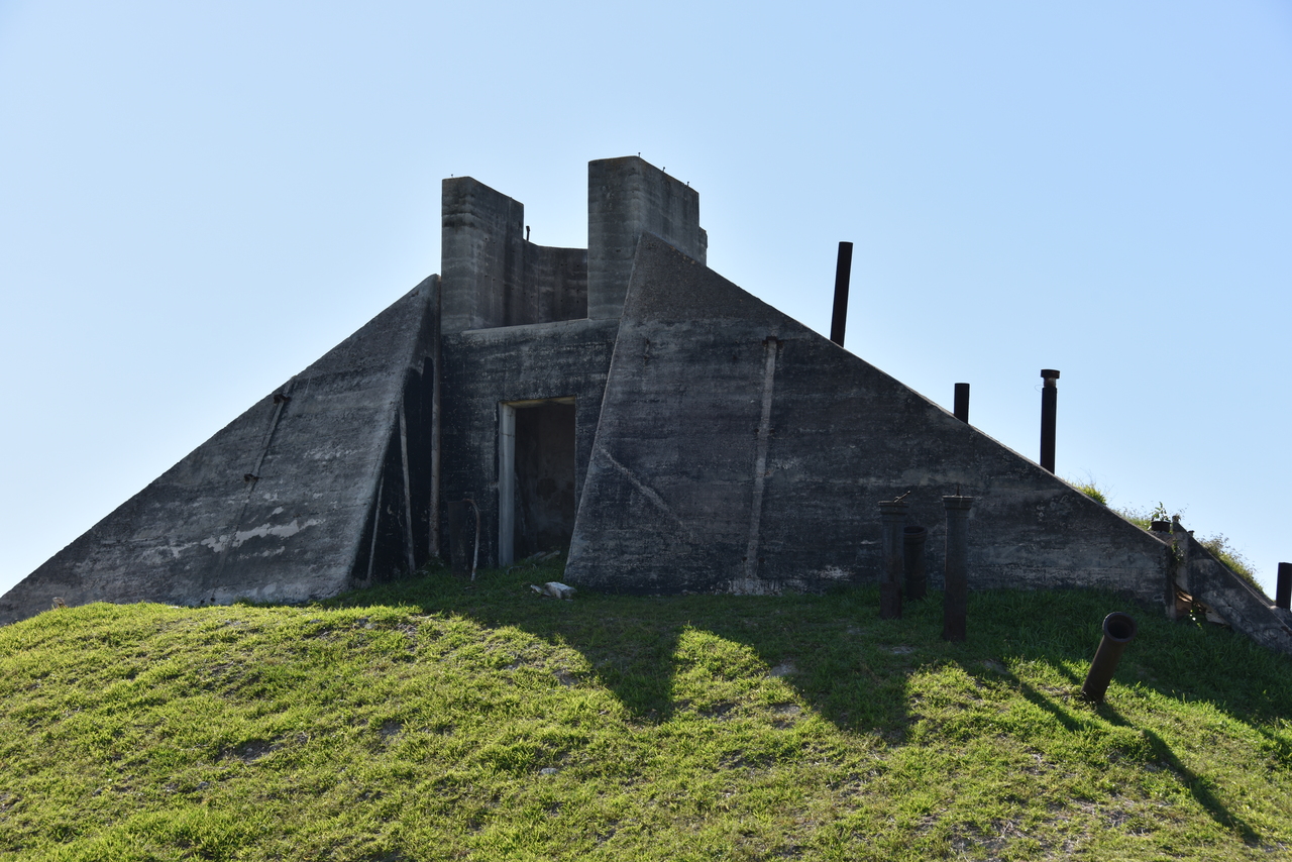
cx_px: 646
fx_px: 2800
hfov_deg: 26.0
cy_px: 431
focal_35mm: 78
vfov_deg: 17.5
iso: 100
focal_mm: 78
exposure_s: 1/250
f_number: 8
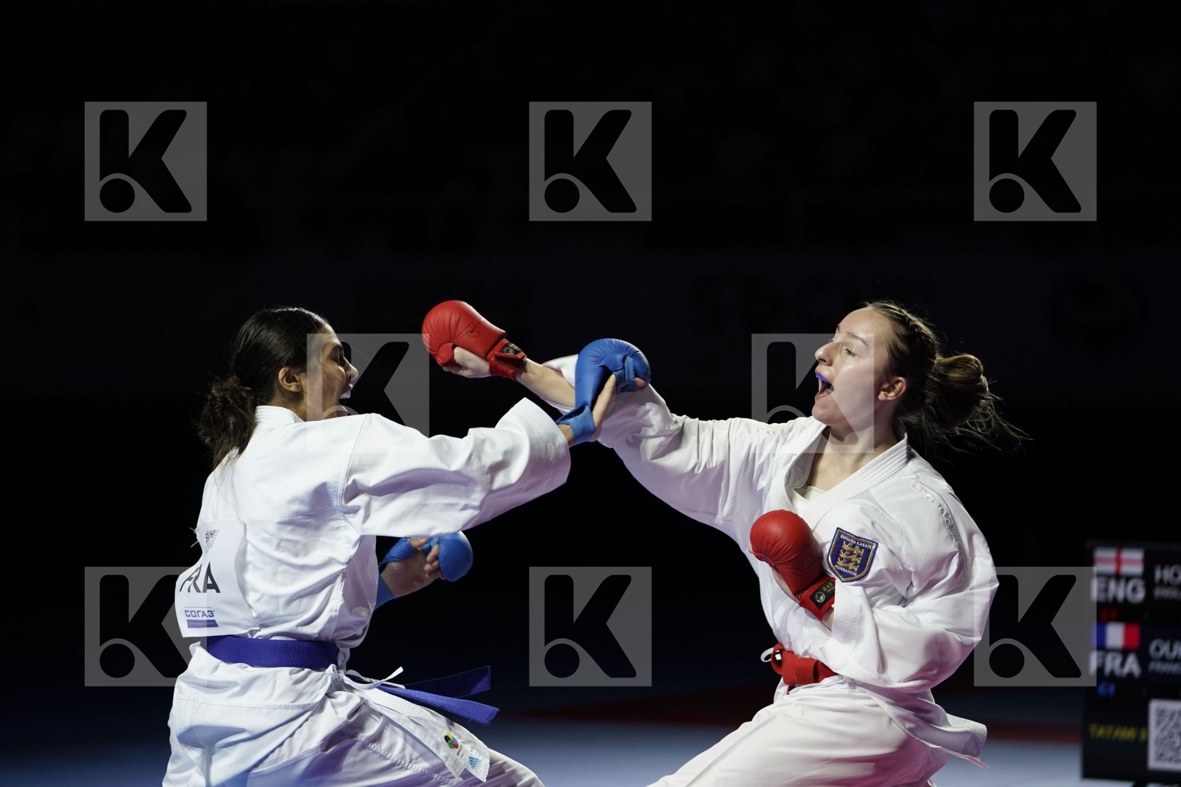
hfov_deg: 16.1
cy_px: 394
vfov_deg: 10.8
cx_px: 590
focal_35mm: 127
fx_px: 4166
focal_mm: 127
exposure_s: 1/1000
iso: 1000
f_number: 2.8
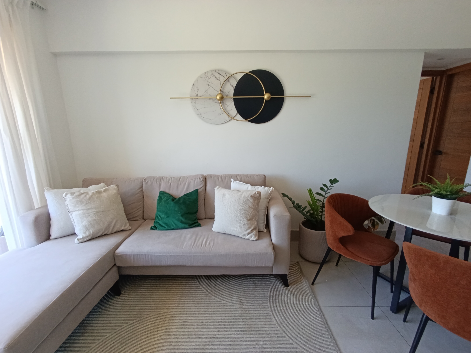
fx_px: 218
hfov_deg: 94.5
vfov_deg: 78.1
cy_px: 176
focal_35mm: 16
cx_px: 236
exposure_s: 1/100
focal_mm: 1.65
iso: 160
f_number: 2.2
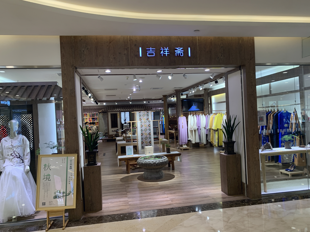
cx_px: 155
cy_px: 116
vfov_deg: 53.1
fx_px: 233
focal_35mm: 26
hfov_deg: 67.3
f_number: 1.8
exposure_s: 1/100
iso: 80
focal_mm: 4.25
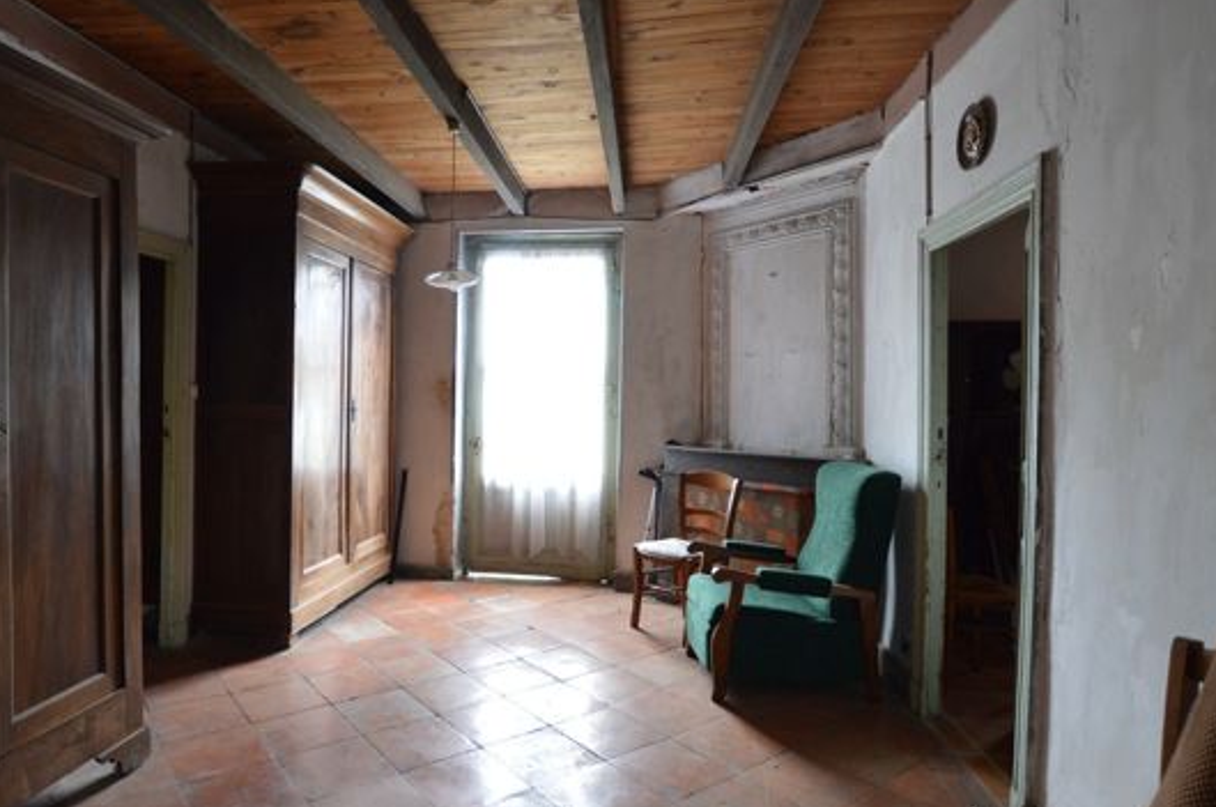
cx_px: 507
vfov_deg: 61.8
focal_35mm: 20
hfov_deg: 83.4
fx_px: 675
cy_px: 405
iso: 1250
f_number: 3.5
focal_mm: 10
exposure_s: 1/60
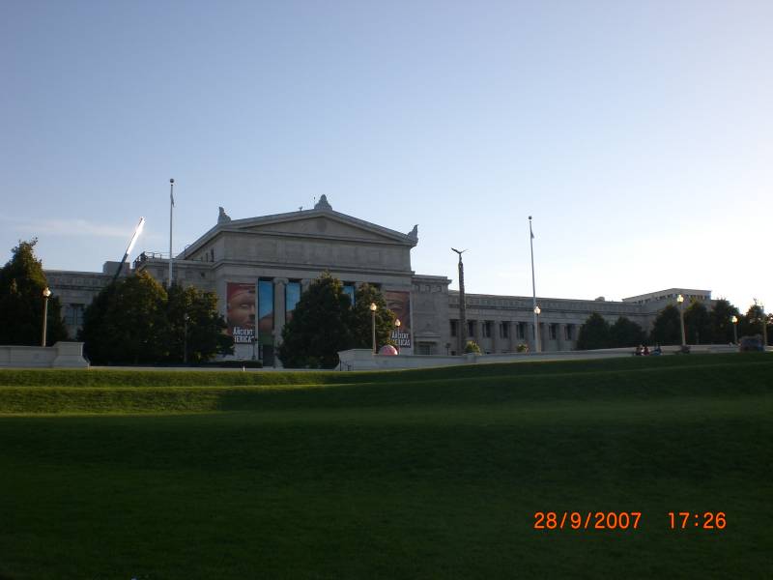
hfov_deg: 49.0
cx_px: 386
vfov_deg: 37.7
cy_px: 290
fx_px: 849
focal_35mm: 38
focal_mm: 6.3
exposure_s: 1/320
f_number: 4.4
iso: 50
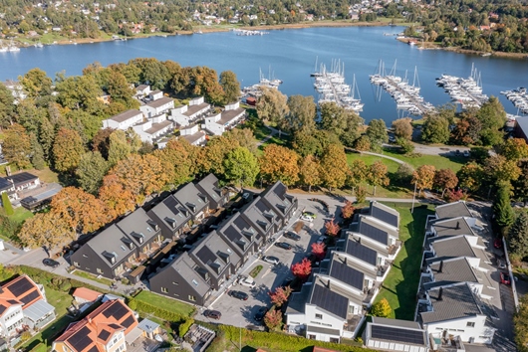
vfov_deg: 46.5
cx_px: 264
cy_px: 176
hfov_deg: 65.4
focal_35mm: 28
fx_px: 411
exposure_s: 1/40
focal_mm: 10.26
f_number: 6.3
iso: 200
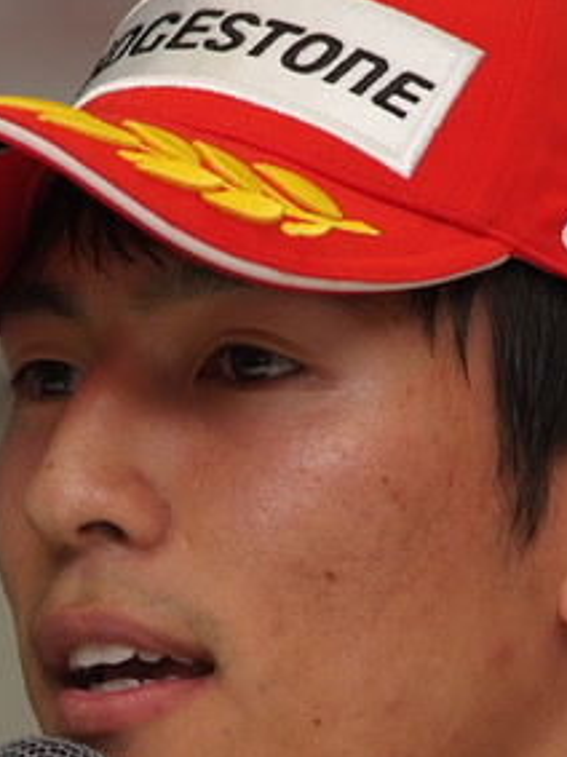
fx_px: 14447
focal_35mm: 661
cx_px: 128
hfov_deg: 2.2
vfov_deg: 3.0
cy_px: 594
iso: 400
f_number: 2.8
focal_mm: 180
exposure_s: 1/125
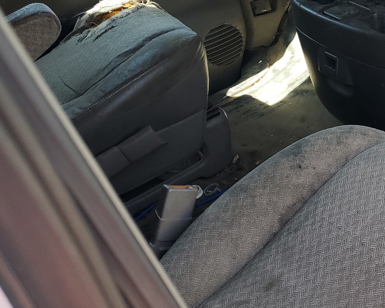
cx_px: 400
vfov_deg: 28.2
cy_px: 78
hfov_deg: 32.1
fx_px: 604
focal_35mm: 53
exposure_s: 1/250
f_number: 1.5
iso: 50
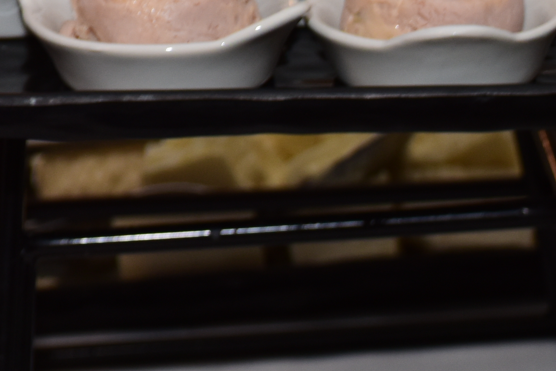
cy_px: 581
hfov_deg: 6.2
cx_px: 1257
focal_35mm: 320
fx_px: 4944
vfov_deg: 4.3
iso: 500
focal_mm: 70
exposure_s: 1/60
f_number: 6.3
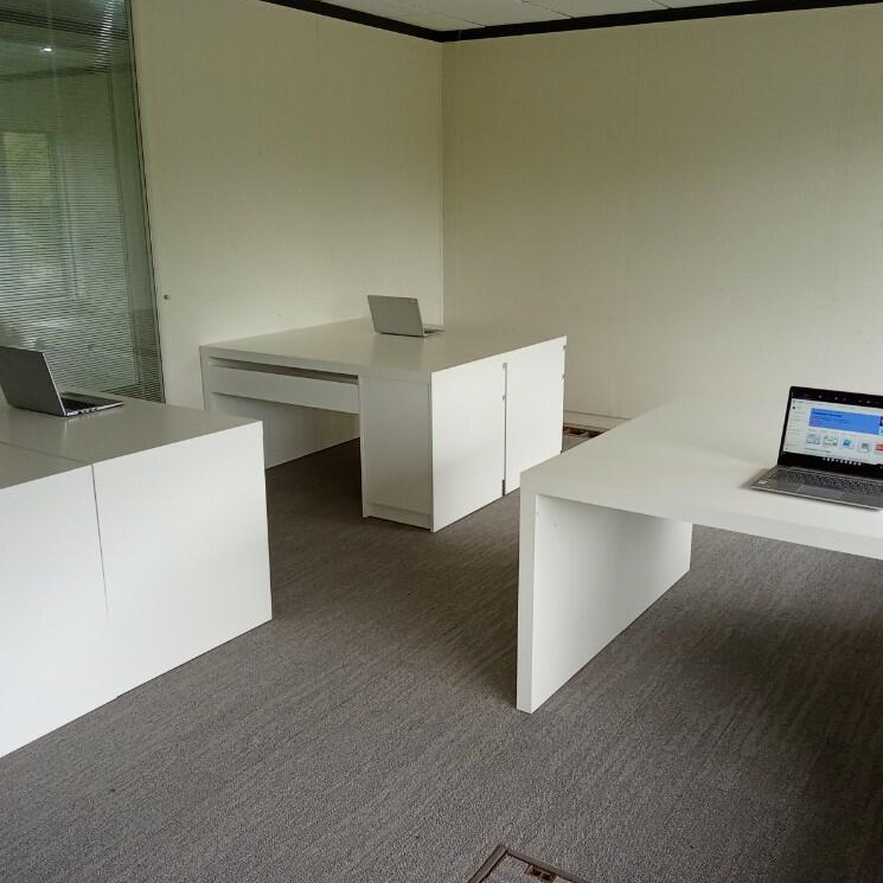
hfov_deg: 48.4
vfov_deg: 48.4
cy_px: 448
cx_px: 465
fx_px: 981
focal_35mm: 34
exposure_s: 1/33.3
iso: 125
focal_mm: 2.78
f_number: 2
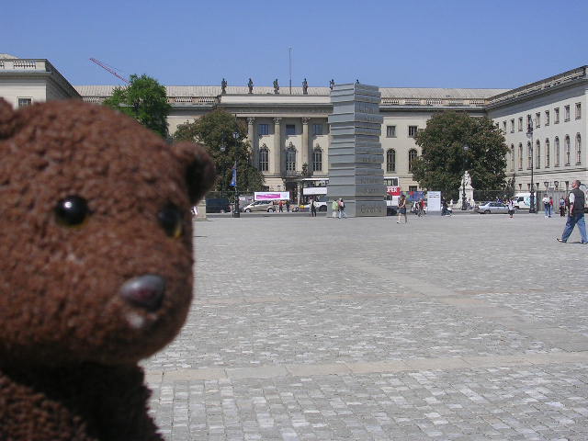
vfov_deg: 24.4
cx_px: 294
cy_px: 220
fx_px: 1019
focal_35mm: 60
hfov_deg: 32.2
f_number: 3.4
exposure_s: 1/1136
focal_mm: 9.1
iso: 50
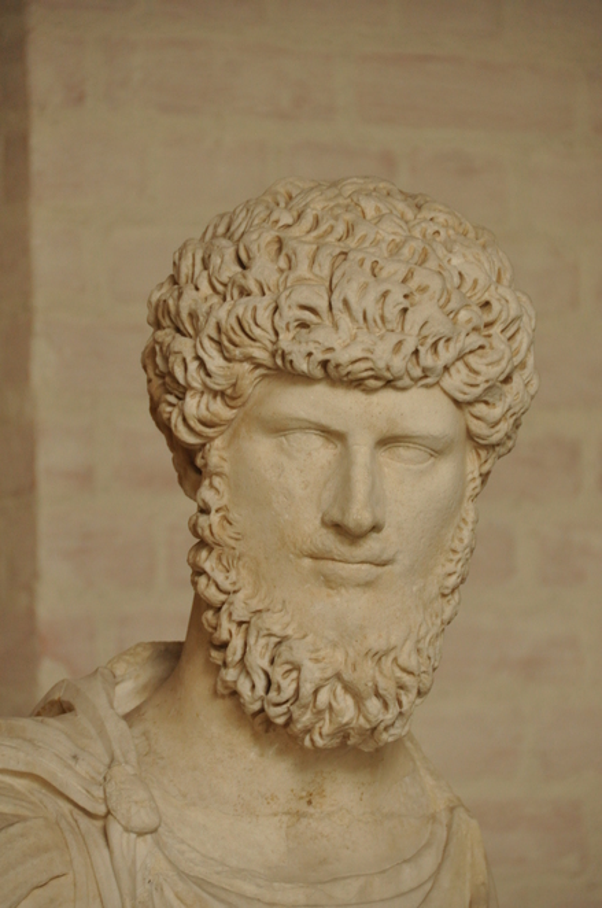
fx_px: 7552
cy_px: 454
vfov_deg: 6.9
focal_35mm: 300
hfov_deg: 4.6
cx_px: 301
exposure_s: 1/80
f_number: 5.6
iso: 1000
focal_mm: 200
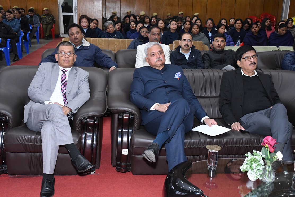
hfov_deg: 43.6
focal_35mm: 45
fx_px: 369
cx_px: 148
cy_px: 98
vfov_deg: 29.9
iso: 3200
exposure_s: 1/125
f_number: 5.6
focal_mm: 30
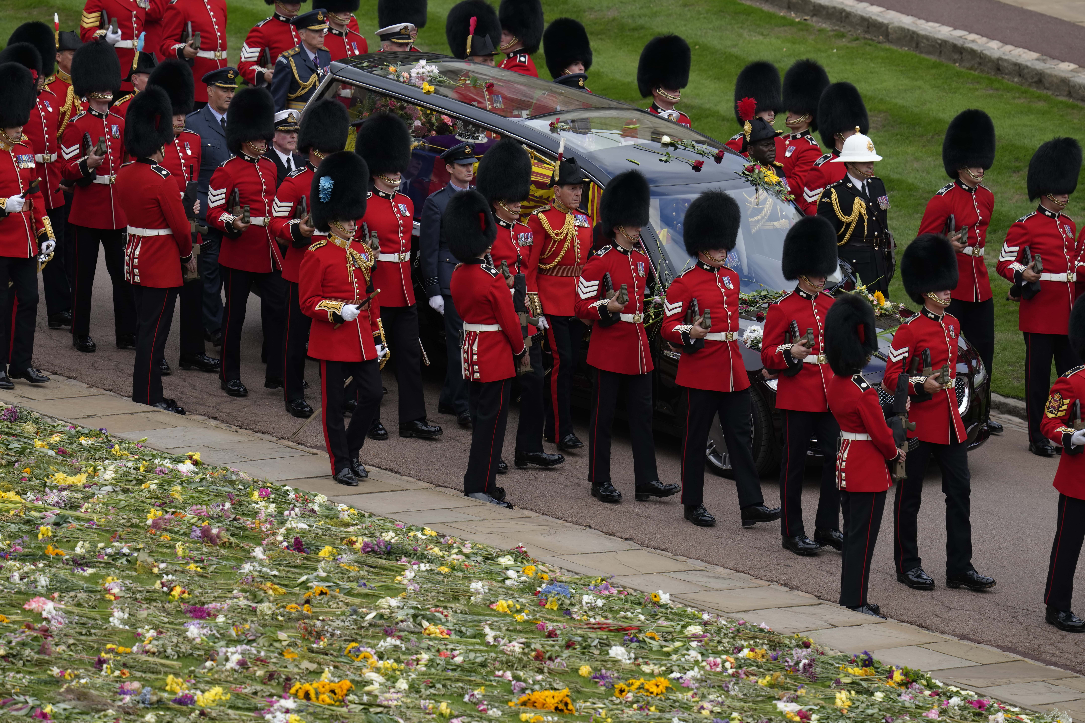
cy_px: 362
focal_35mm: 400
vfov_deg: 3.4
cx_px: 542
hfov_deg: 5.2
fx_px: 12055
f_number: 5
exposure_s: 1/1000
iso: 500
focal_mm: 400
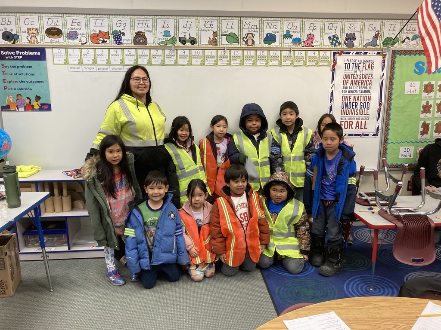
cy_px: 165
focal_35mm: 28
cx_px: 220
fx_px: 357
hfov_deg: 63.4
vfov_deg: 49.7
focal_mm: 3.99
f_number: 1.8
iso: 100
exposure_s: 1/60
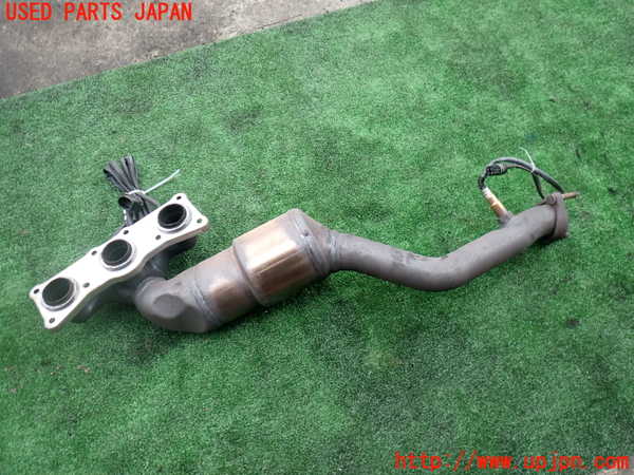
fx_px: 549
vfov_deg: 46.8
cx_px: 317
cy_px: 238
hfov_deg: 60.0
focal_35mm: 30
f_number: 2.3
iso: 100
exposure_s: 1/125
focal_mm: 5.4
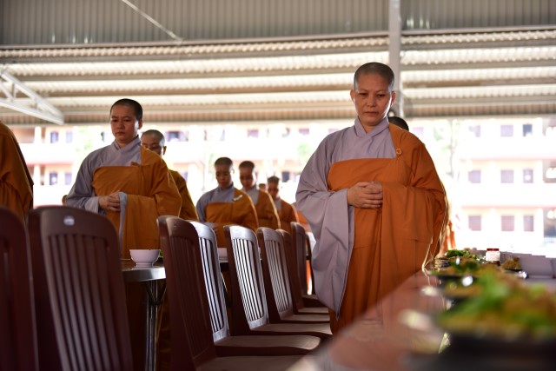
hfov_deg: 36.2
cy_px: 186
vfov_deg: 24.6
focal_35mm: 55
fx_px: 850
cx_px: 278
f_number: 2.8
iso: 400
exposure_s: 1/100
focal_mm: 55
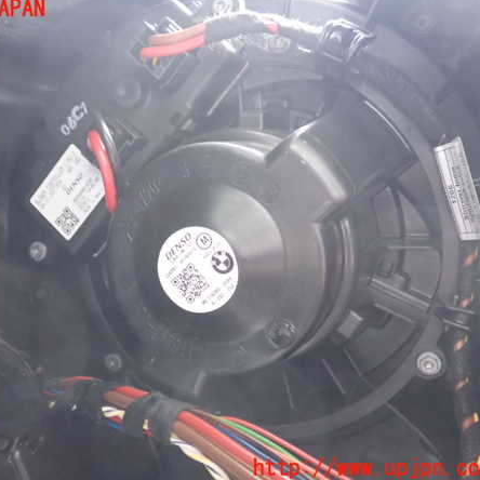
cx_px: 173
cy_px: 239
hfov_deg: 38.9
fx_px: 675
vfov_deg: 39.2
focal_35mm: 43
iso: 1250
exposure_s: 1/10
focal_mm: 6.37
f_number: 2.5
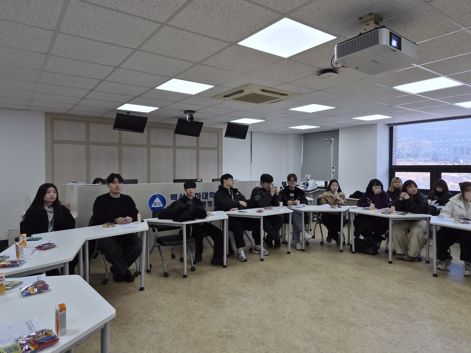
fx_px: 313
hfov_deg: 73.9
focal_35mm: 23
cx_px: 236
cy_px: 176
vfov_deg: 58.9
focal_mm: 5.4
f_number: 1.8
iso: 80
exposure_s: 1/856
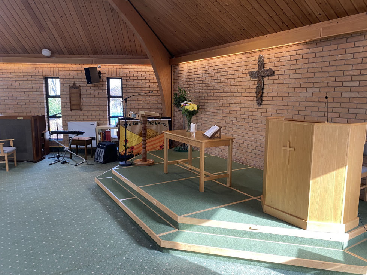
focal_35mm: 26
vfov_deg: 53.1
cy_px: 138
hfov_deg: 67.3
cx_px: 184
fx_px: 276
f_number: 1.8
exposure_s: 1/50
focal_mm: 4.25
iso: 125
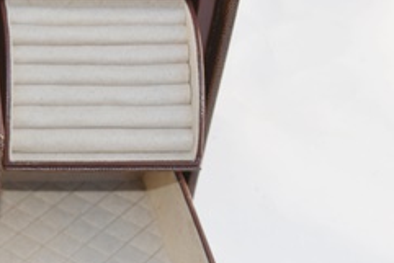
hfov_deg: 17.3
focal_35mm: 112
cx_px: -95
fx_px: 1226
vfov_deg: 12.2
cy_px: 196
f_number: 4.5
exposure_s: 1/200
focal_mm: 30
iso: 180
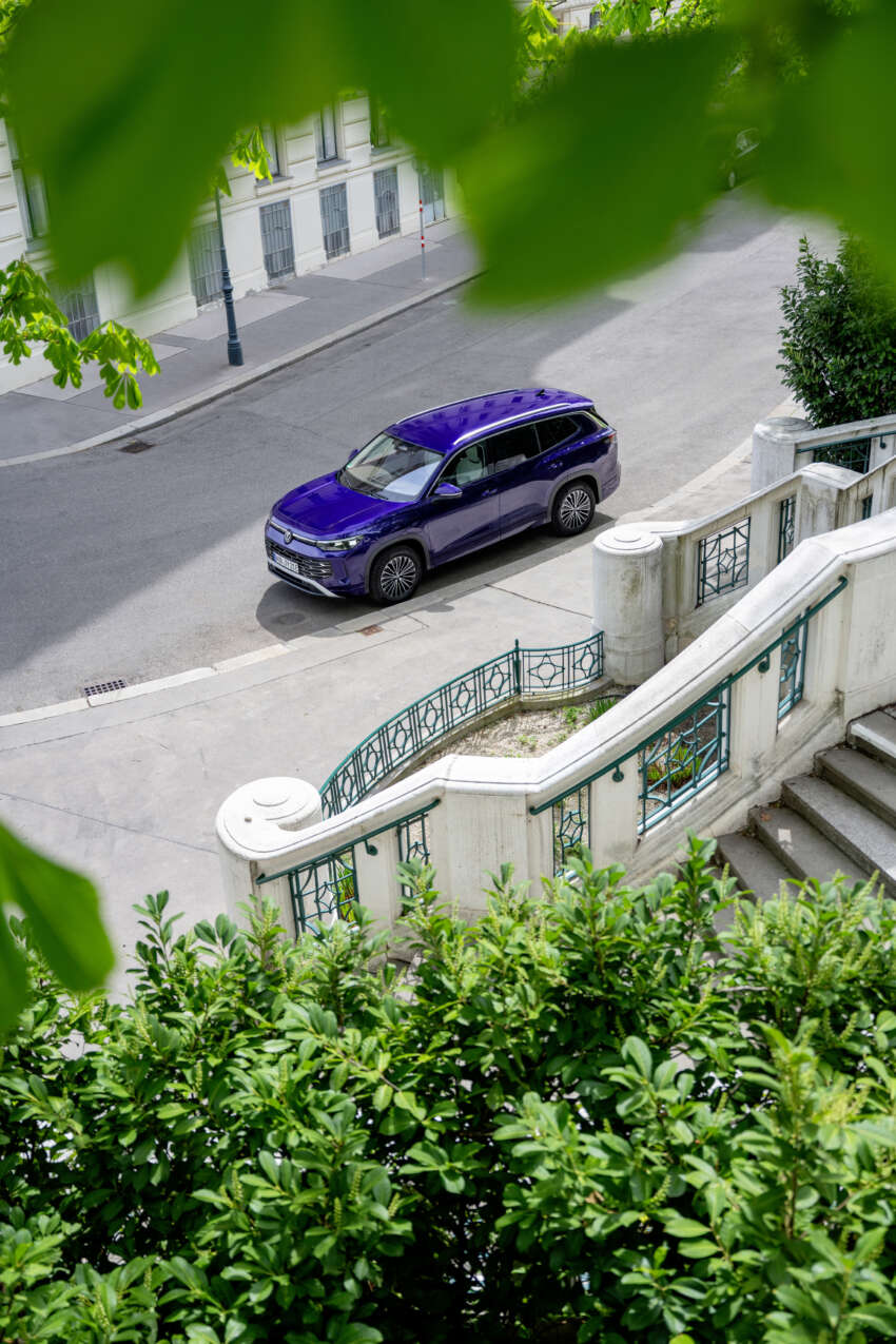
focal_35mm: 38
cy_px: 672
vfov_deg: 50.7
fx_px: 1419
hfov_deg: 35.1
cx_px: 448
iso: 100
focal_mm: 38
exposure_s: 1/320
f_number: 3.2
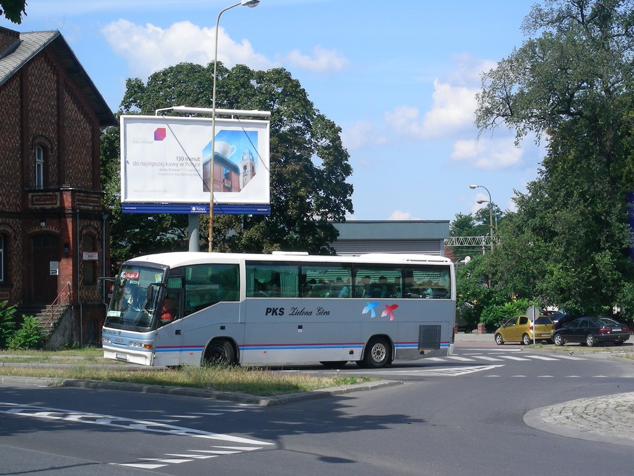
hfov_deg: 22.5
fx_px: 1593
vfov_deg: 17.0
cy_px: 238
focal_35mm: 87
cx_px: 317
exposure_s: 1/323
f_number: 5.6
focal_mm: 14.6
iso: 50
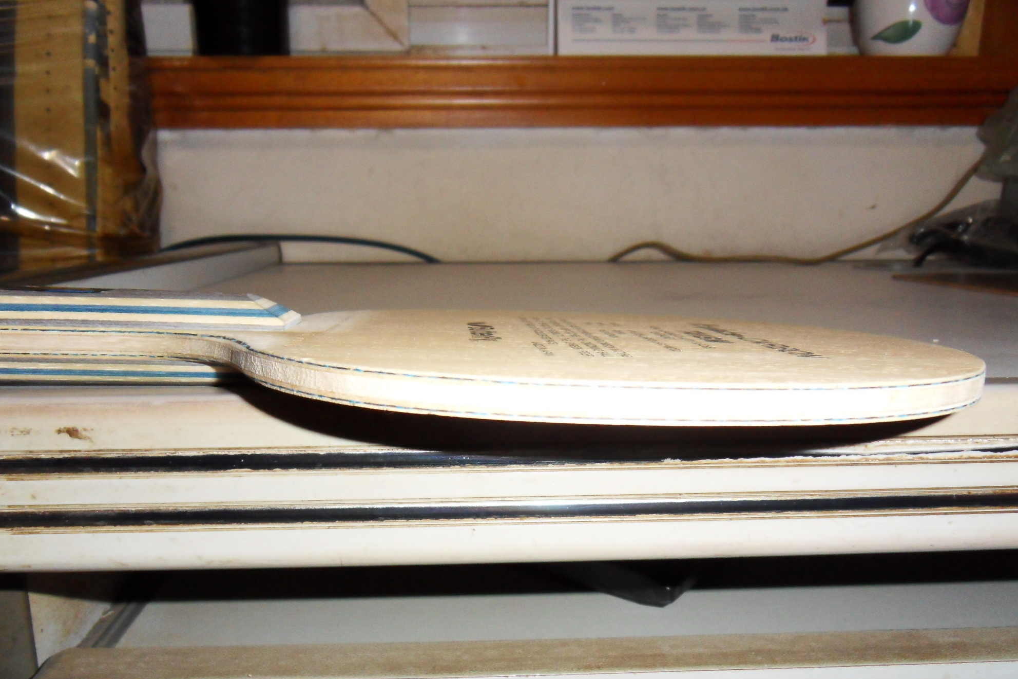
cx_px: 501
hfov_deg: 63.7
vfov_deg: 44.9
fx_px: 820
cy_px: 382
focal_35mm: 29
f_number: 3.5
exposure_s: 1/45
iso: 400
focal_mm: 4.7
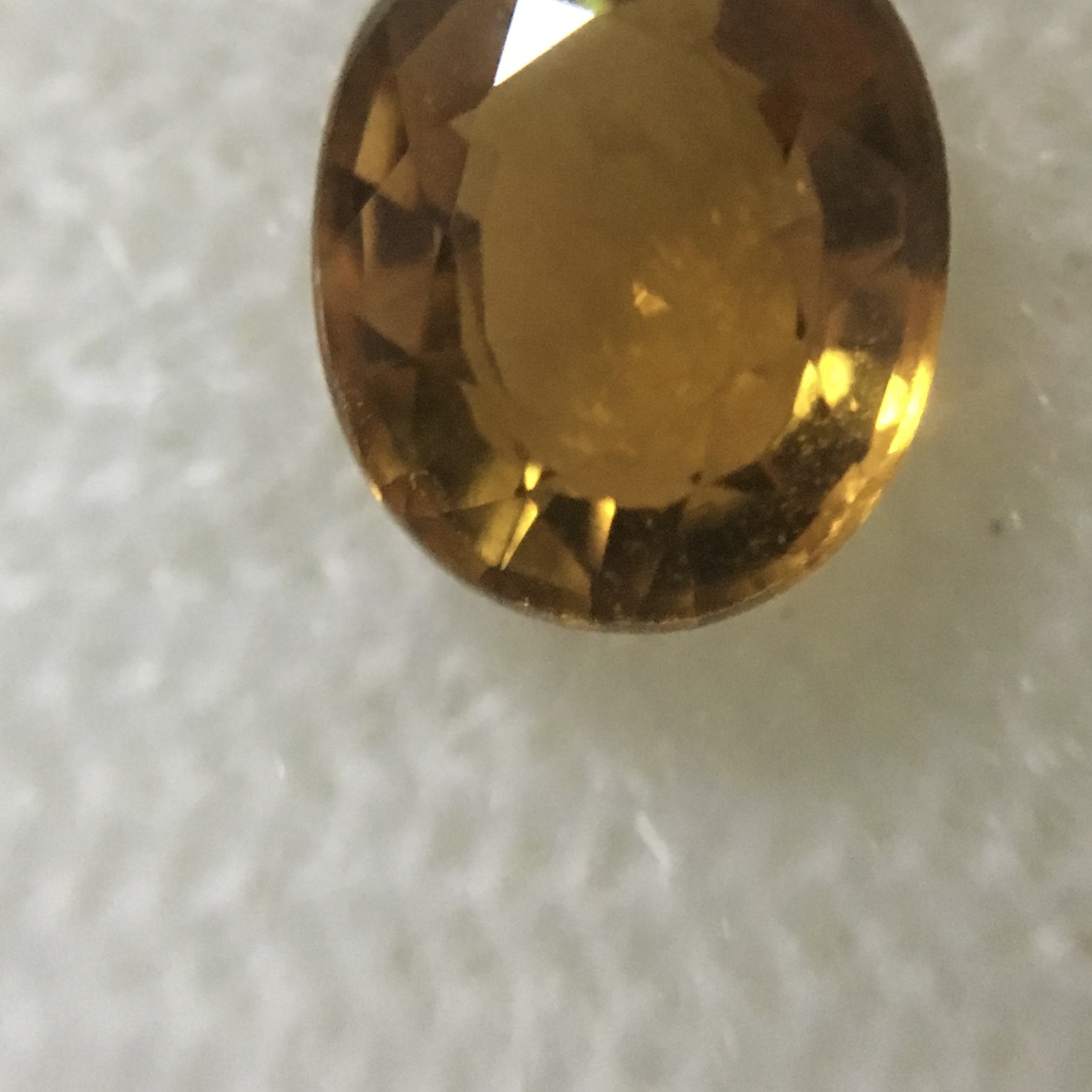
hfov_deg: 34.5
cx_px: 664
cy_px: 240
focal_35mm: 49
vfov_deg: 33.8
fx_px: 1749
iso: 200
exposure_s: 1/17
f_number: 2.2
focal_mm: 4.15
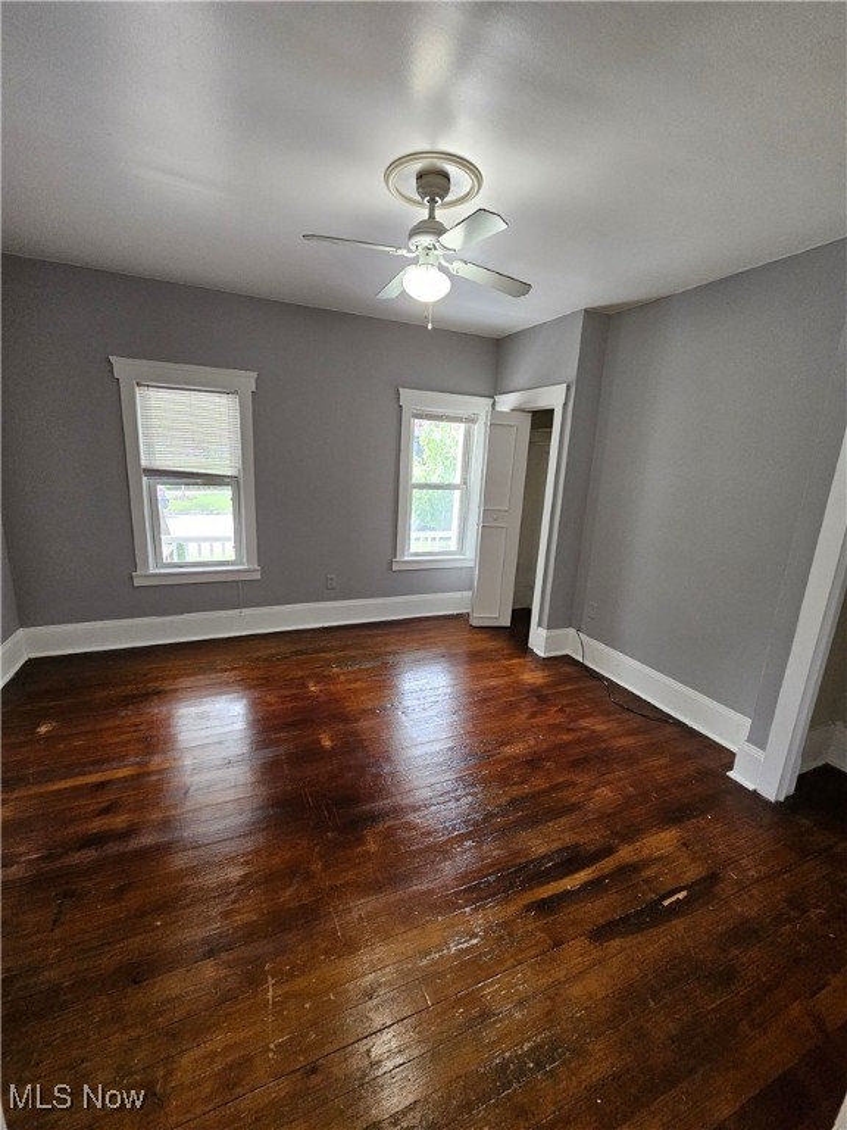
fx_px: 424
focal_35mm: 13
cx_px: 424
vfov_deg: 106.2
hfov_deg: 89.9
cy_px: 565
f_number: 2.2
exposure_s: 1/40
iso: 400
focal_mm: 2.2
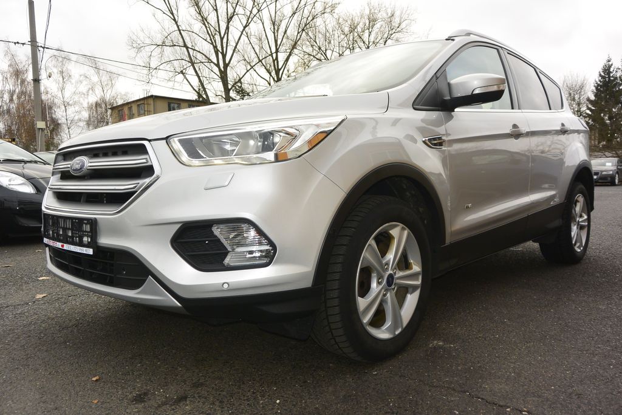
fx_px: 467
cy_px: 208
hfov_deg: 67.4
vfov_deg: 47.9
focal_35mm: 27
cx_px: 311
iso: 160
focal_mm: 10
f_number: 4
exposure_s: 1/200
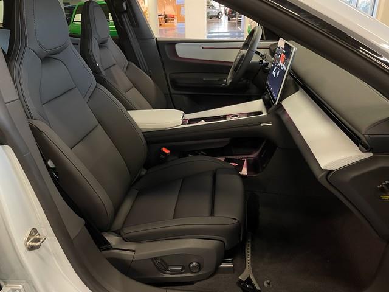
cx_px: 194
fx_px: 292
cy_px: 146
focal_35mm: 26
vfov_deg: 53.1
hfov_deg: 67.3
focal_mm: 4.2
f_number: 1.6
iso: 250
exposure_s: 1/50
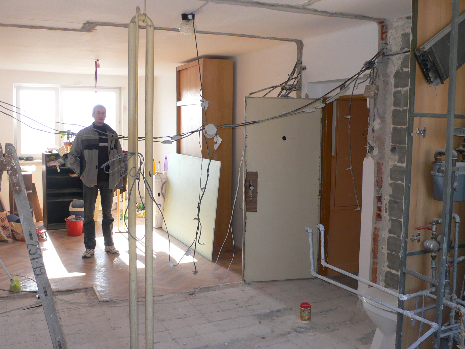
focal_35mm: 35
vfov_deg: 40.7
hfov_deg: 52.6
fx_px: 470
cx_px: 229
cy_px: 170
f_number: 2.8
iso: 80
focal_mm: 6.3
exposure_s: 1/60
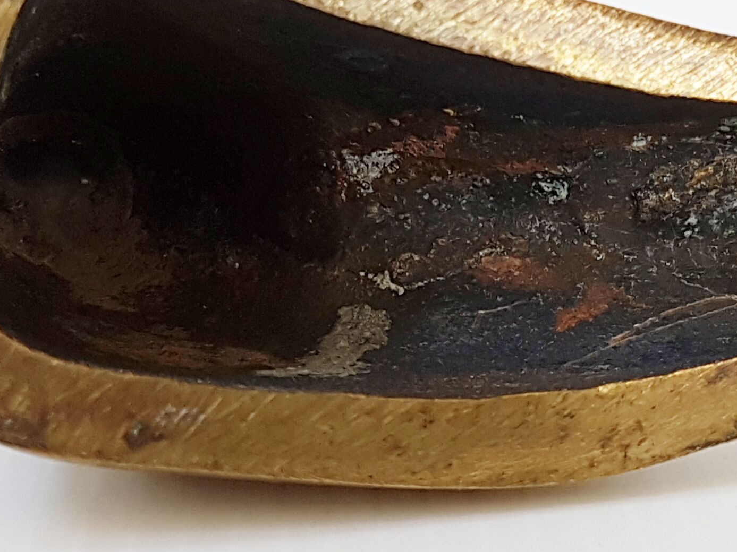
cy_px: 197
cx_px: 438
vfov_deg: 26.9
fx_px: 1150
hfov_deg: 35.4
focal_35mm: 54
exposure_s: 1/100
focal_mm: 4.2
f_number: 1.7
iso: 100
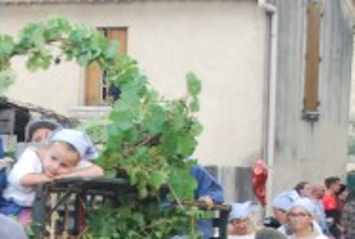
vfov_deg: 6.7
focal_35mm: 205
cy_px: 344
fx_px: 2028
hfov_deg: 9.7
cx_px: -209
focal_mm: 32
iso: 400
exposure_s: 1/30
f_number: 4.8
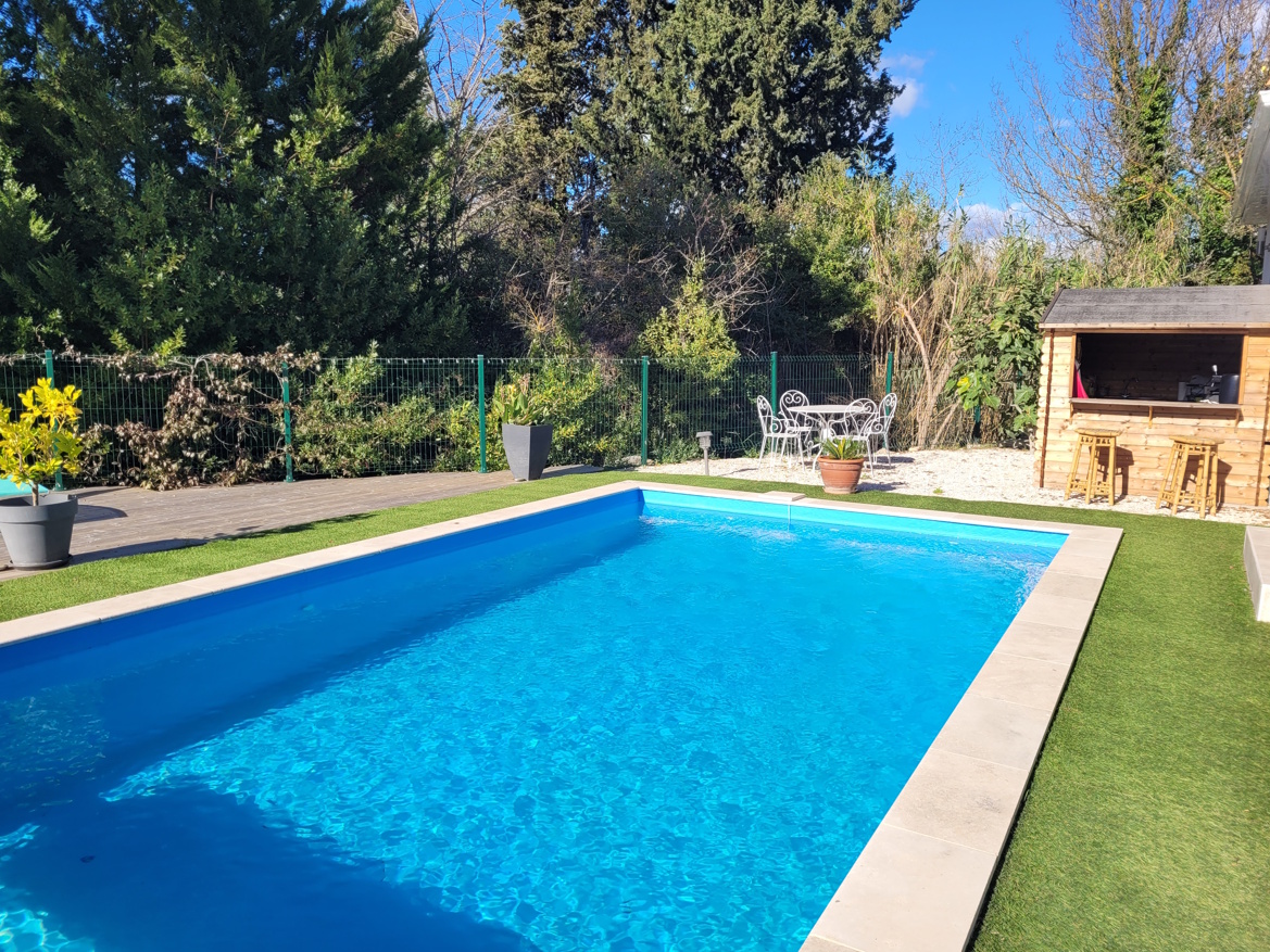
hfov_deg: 67.3
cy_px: 476
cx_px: 635
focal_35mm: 26
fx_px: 954
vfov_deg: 53.1
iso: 40
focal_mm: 5.4
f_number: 1.8
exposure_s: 1/1718
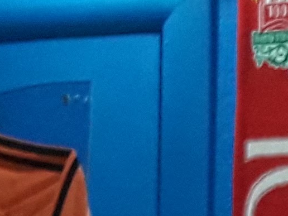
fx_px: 1864
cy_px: 193
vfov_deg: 6.6
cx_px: 477
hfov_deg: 8.6
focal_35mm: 224
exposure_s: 1/17
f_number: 1.9
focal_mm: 3.7
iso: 200
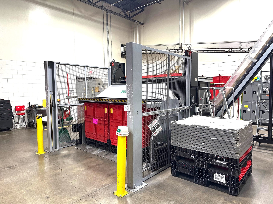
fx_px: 189
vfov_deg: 56.8
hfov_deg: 71.6
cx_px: 136
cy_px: 102
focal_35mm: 24
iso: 200
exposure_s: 1/60
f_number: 1.78
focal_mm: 6.86
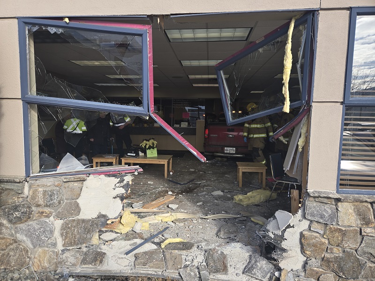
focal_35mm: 23
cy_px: 140
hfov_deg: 73.9
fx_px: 249
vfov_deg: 58.9
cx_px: 188
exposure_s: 1/609
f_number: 1.8
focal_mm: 5.4
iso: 25
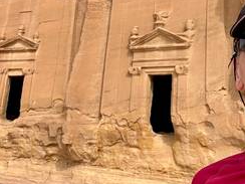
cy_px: 30
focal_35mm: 59
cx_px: 144
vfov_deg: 24.3
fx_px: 418
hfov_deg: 32.6
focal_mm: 2.69
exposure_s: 1/806
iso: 25
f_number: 1.9
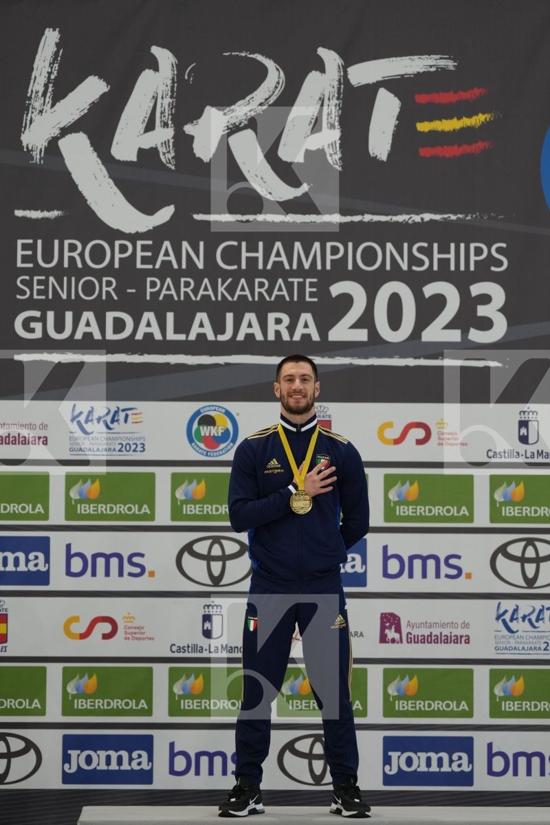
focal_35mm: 122
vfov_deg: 16.8
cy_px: 412
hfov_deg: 11.2
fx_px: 2796
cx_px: 275
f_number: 2.8
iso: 1600
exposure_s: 1/500
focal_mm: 122
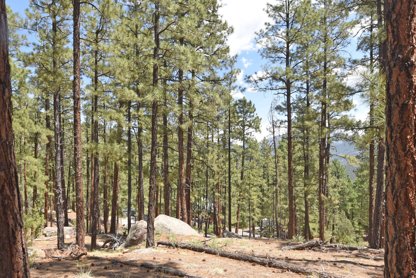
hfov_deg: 71.4
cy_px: 166
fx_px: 289
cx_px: 193
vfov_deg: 51.0
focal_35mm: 25
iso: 250
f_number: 8
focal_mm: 10
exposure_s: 1/250
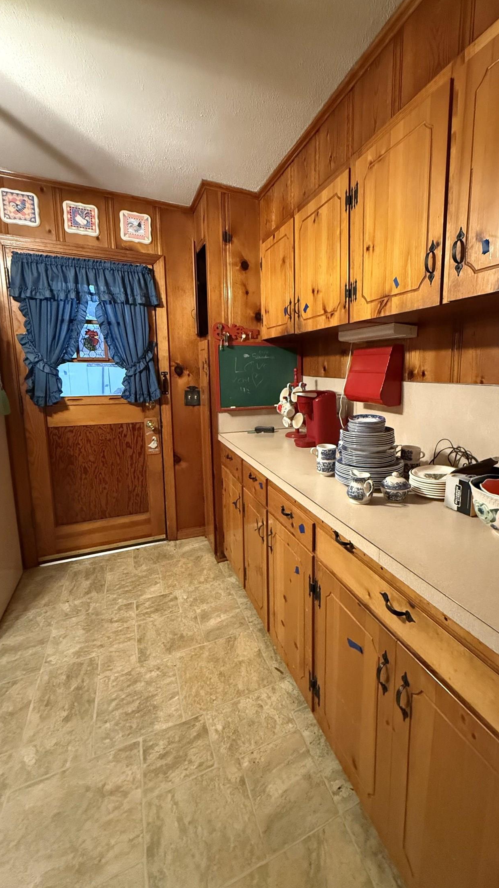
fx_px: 376
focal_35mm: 16
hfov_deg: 66.0
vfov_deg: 99.3
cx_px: 315
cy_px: 425
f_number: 2.2
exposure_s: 1/60
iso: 1250
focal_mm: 2.22
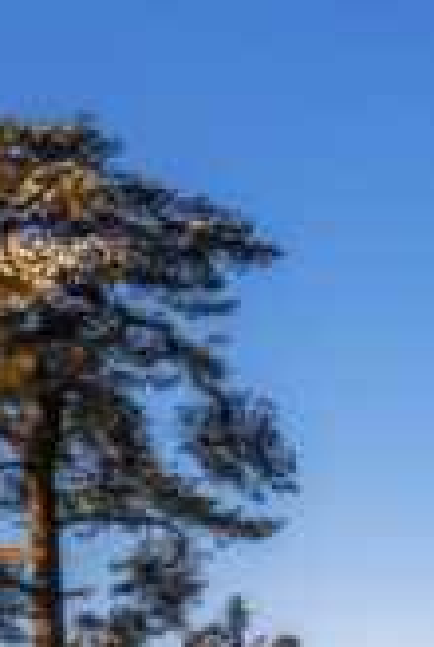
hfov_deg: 12.1
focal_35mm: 112
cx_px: -22
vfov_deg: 18.2
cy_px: 379
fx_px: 2017
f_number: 8
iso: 160
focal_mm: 16.92
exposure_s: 1/160
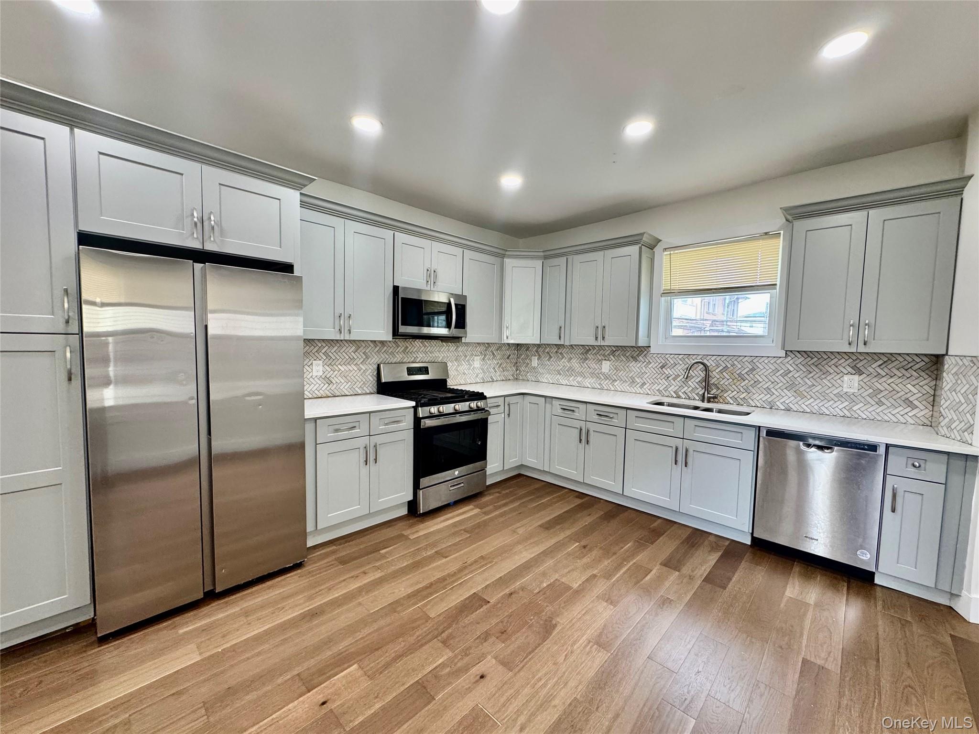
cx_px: 490
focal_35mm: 14
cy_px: 367
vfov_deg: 85.7
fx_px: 396
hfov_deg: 102.1
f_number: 2.2
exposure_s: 1/120
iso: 250
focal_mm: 2.22
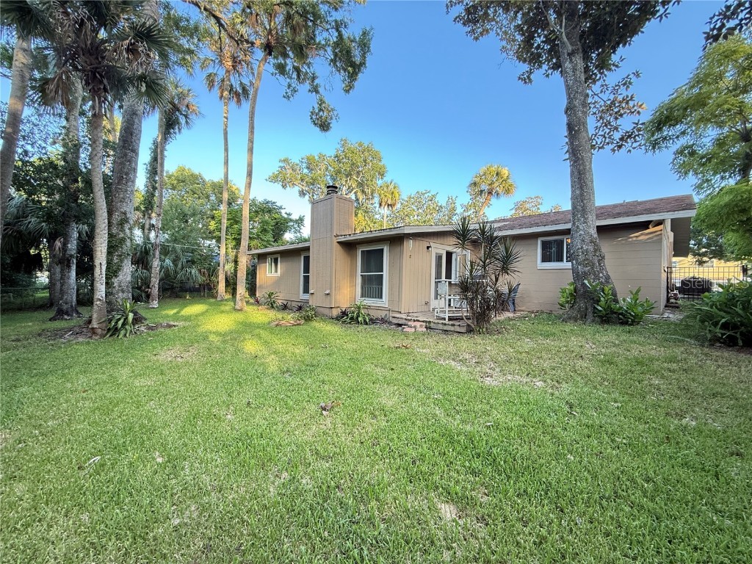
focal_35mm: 14
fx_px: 304
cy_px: 282
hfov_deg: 102.1
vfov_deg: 85.7
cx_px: 376
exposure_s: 1/99
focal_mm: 2.22
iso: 125
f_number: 2.2
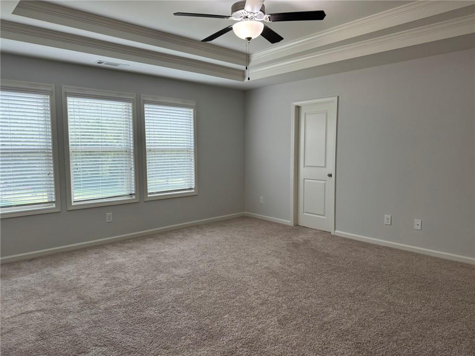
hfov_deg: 71.6
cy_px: 178
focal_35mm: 24
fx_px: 329
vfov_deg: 56.8
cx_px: 238
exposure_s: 1/120
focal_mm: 6.76
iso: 160
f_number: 1.78
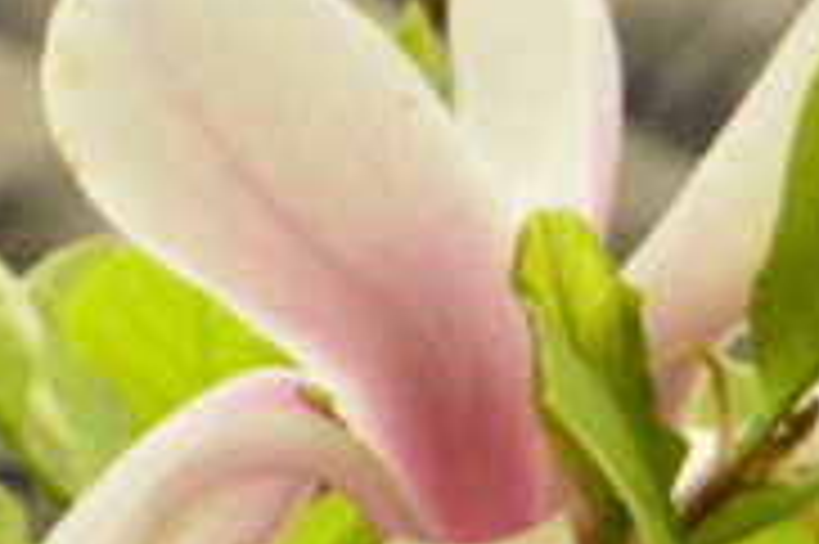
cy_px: 794
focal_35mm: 1643
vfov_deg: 0.8
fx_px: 37339
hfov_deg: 1.3
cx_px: 1714
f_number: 18
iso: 2200
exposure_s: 1/250
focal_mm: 195
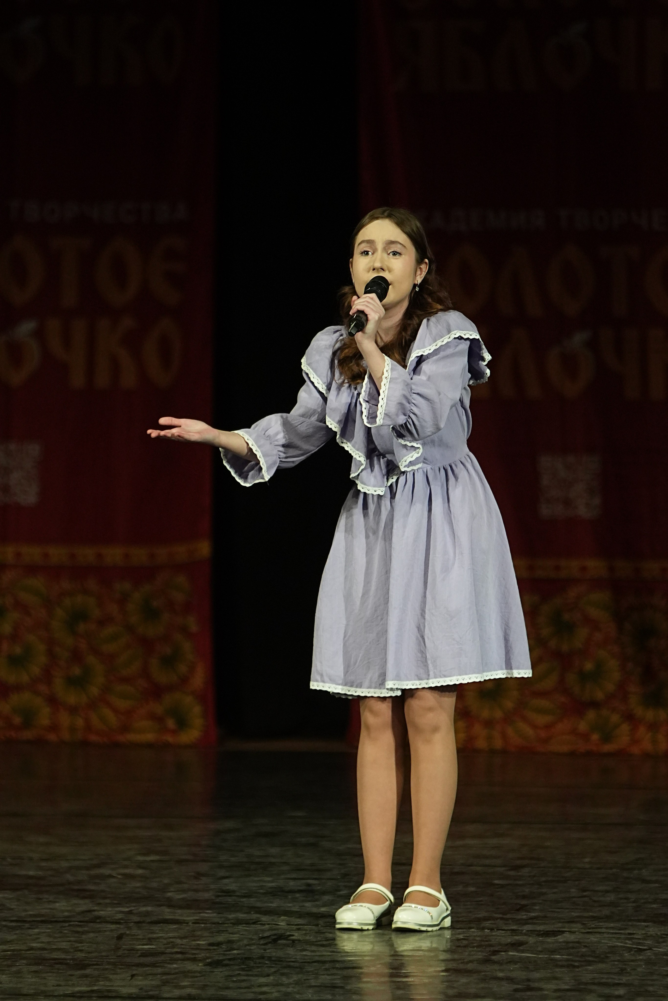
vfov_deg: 8.0
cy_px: 500
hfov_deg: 5.3
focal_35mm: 259
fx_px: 7208
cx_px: 334
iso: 2500
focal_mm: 173
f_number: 2.8
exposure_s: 1/400
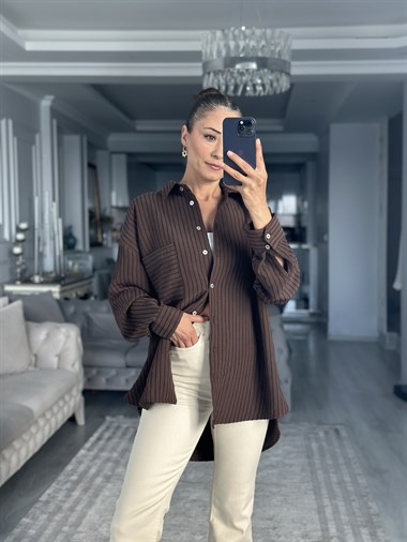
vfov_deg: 39.6
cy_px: 271
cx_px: 204
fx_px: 752
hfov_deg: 30.3
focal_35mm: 48
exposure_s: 1/171
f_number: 1.78
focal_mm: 6.86
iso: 100
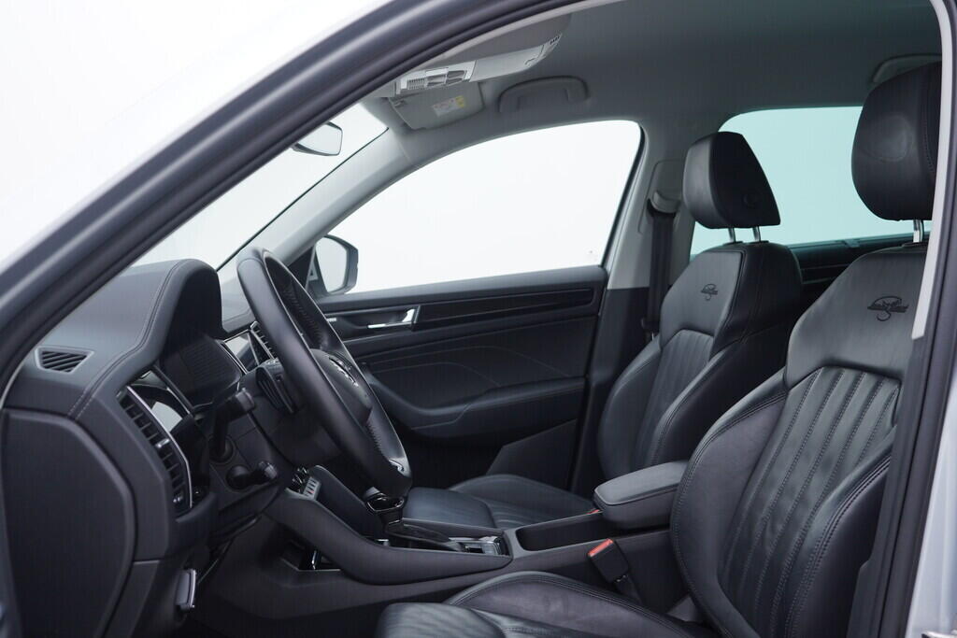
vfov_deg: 36.9
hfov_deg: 53.1
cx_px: 478
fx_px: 957
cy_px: 319
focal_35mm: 36
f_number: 3.2
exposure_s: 1/50
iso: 125
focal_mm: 24
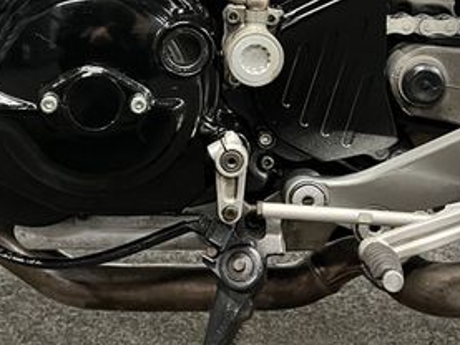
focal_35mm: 60
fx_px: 798
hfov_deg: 32.1
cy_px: 0
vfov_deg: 23.4
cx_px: 189
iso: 400
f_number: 1.6
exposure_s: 1/33
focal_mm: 5.1
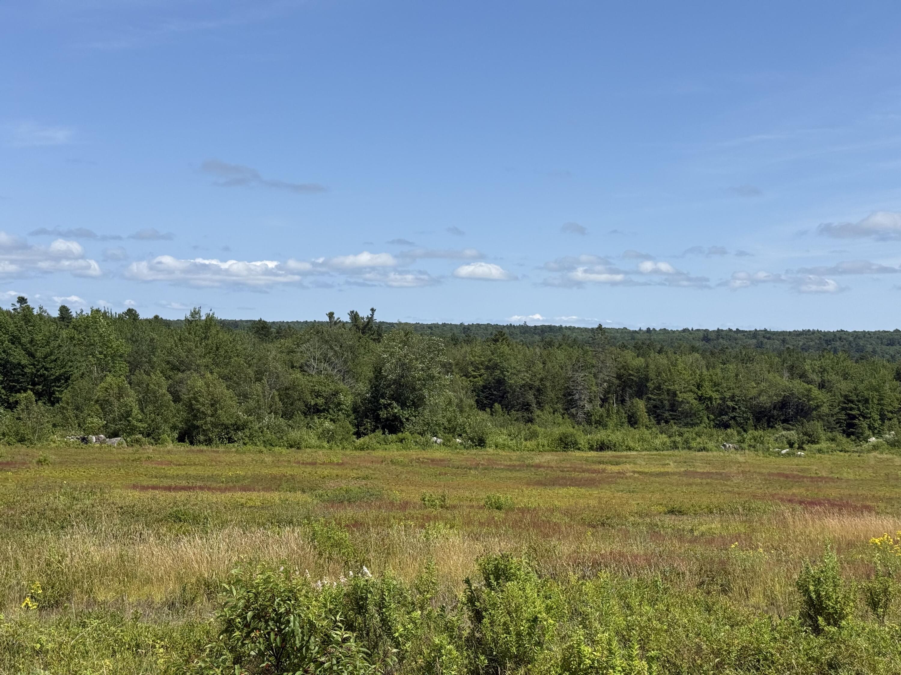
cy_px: 338
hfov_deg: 39.7
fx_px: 1249
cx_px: 450
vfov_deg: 30.3
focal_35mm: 48
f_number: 1.78
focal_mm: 6.76
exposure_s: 1/6536
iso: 64
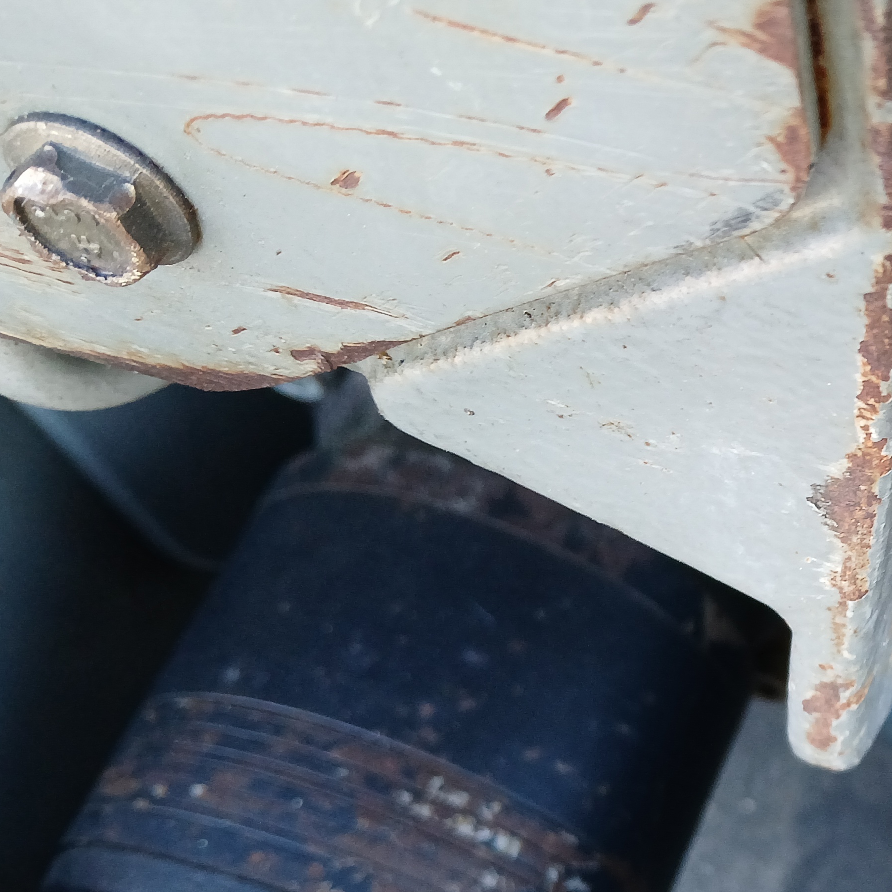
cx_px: 987
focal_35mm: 52
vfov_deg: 32.3
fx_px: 1516
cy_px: 640
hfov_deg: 29.5
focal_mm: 3.98
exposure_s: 1/60
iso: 125
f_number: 1.8
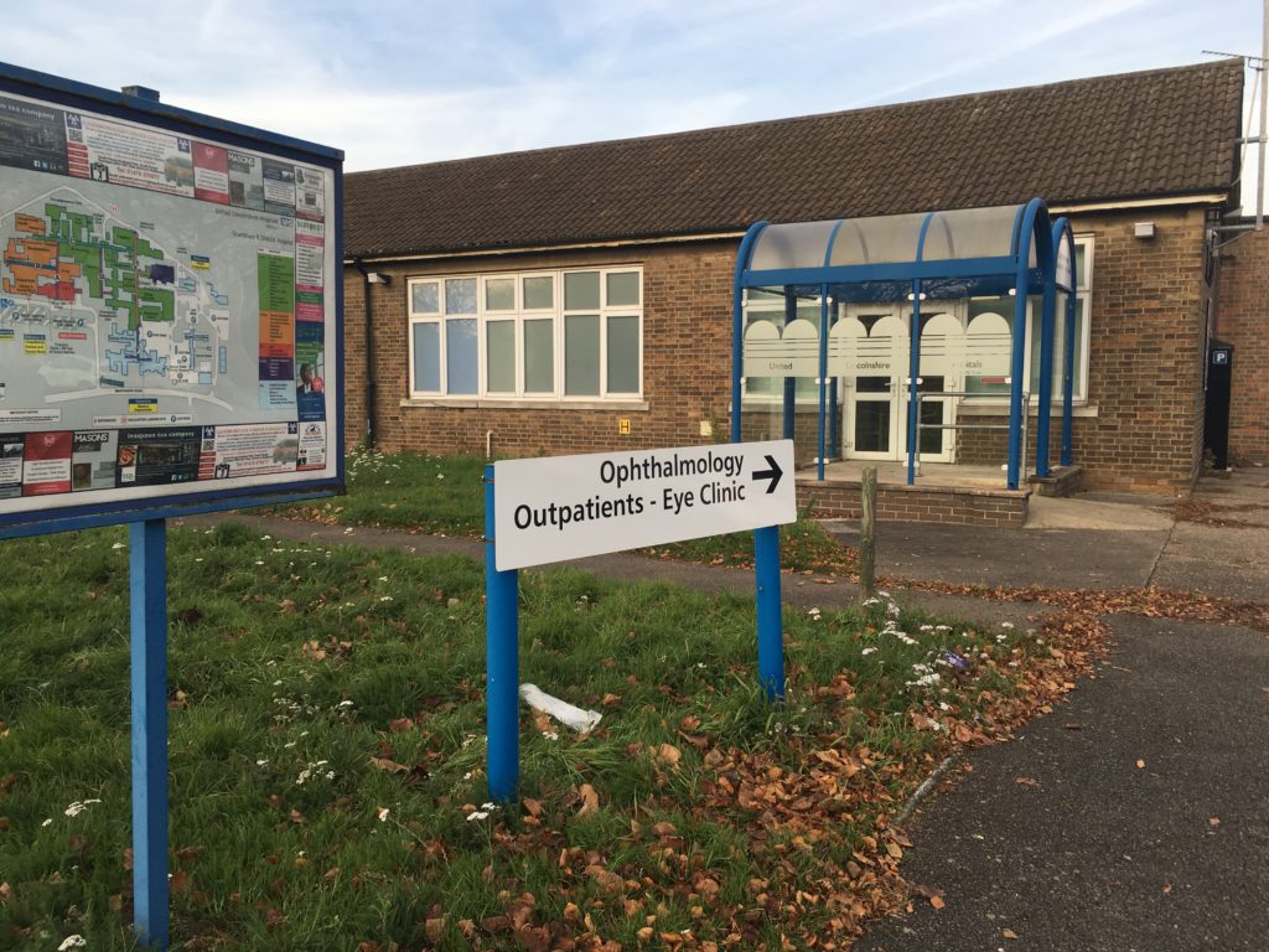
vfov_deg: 48.2
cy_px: 476
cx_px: 634
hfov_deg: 61.7
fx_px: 1063
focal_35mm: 29
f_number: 2.2
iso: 25
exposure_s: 1/337
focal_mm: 4.15
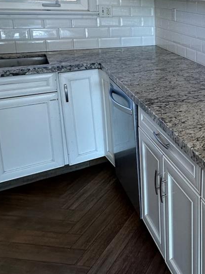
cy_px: 58
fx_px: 300
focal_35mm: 38
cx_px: 274
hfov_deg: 29.4
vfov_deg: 46.6
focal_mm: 2.22
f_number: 2.2
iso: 160
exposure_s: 1/120
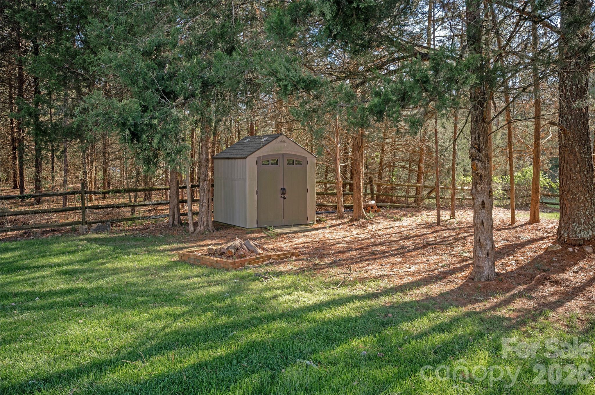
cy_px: 198
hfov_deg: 62.0
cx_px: 298
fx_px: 495
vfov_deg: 43.5
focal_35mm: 30
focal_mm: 30
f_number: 4
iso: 280
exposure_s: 1/250
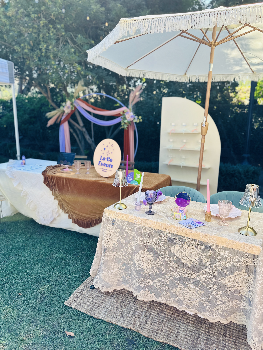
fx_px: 243
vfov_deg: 71.6
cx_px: 132
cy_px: 175
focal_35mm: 24
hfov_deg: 56.8
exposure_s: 1/724
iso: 80
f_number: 1.78
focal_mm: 6.86
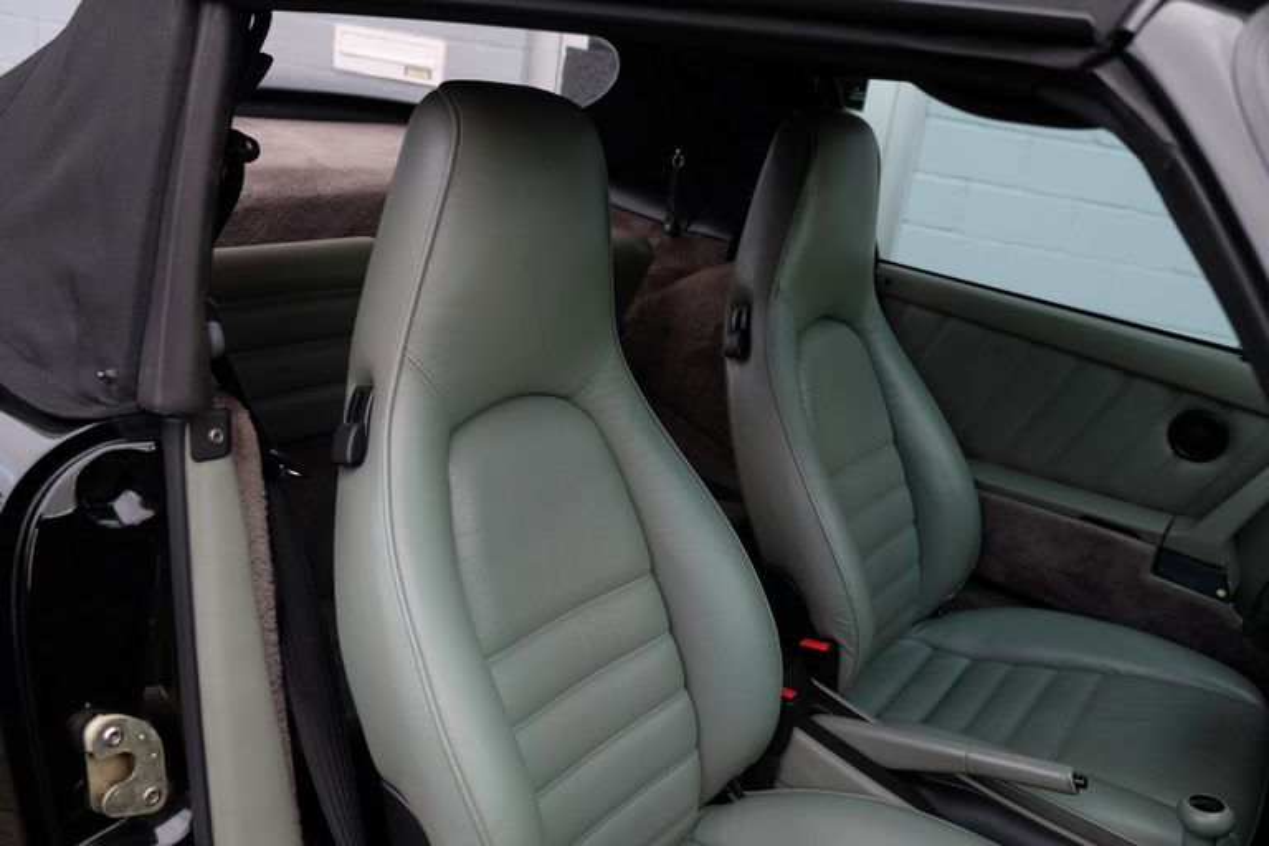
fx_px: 1093
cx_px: 634
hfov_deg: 60.3
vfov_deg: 42.3
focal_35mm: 31
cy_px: 423
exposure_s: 1/125
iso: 200
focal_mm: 20.5
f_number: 3.6
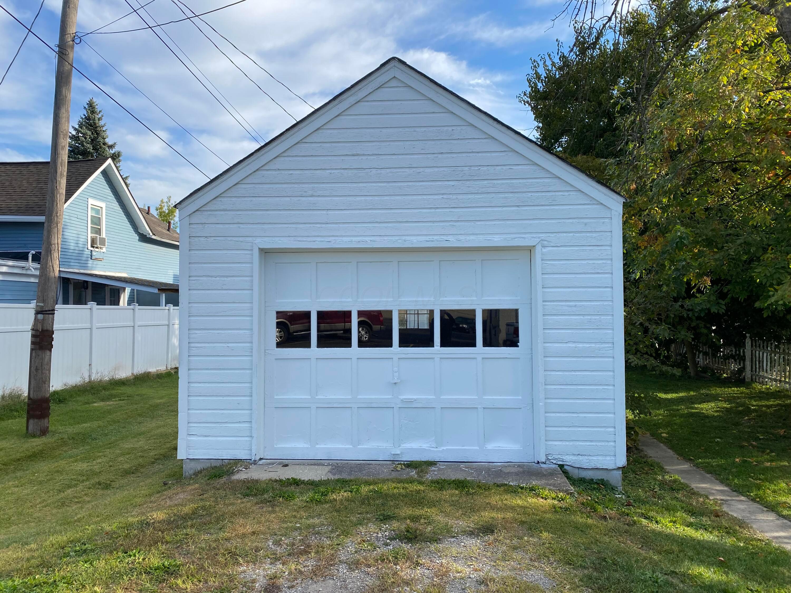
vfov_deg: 53.1
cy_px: 296
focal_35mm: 26
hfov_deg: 67.3
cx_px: 396
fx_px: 594
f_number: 1.8
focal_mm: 4.25
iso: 32
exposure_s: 1/1543
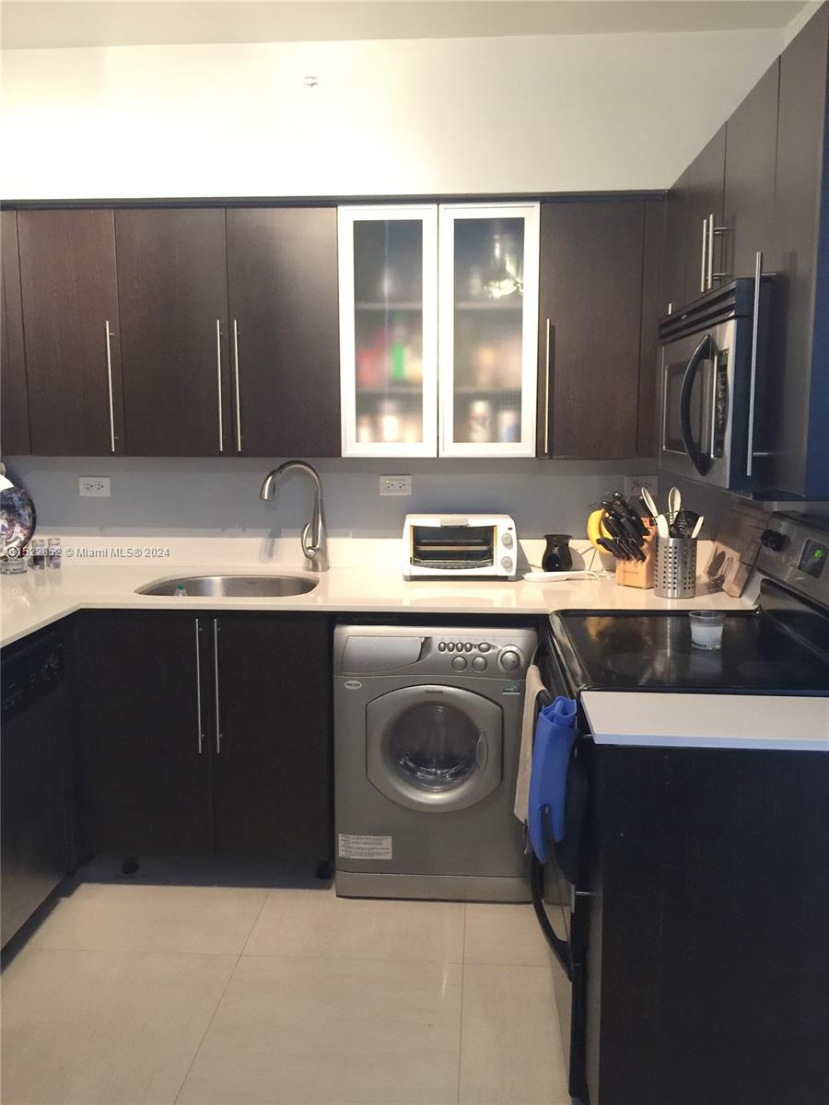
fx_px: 926
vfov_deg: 61.7
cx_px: 414
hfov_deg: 48.2
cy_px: 552
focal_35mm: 29
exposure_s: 1/4
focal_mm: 4.15
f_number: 2.2
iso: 80
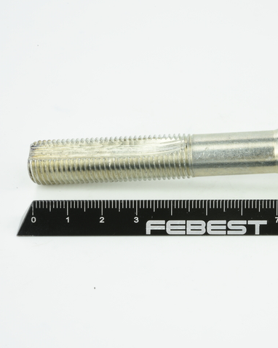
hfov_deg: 17.9
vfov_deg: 22.5
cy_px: 174
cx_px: 220
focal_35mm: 85
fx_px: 874
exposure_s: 1/2.5
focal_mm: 60
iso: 64
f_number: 29
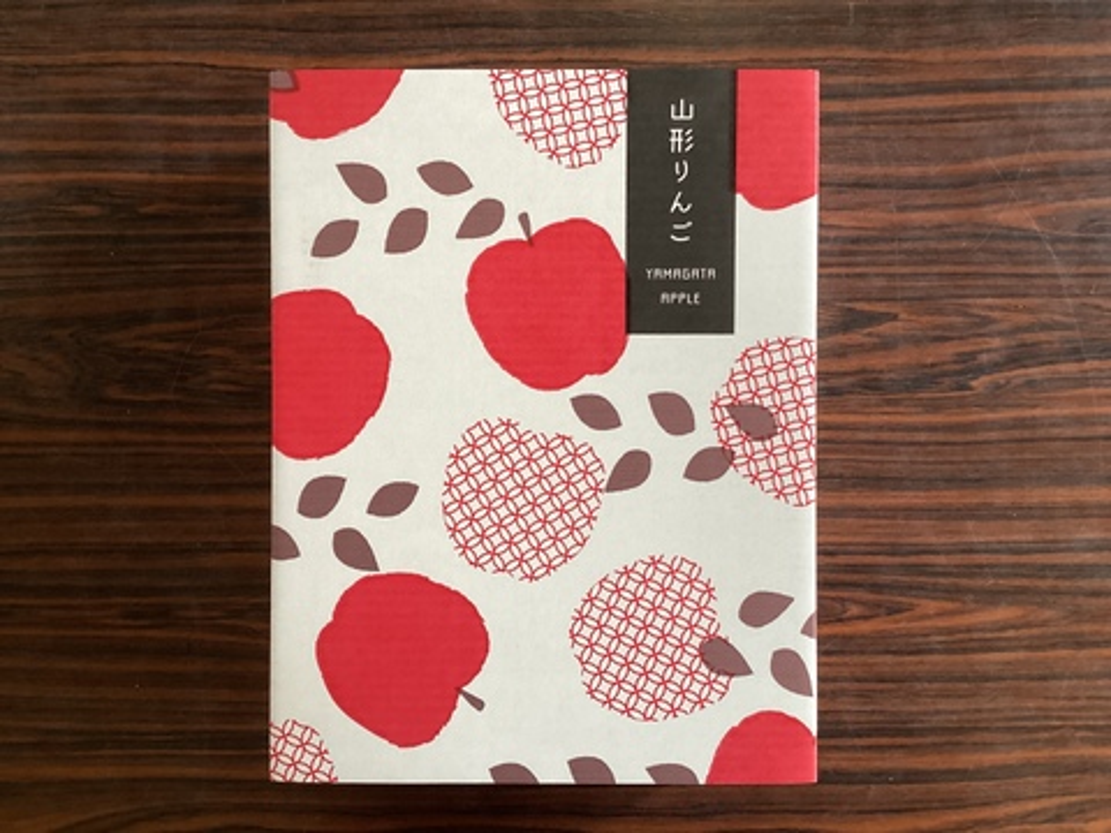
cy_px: 416
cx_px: 556
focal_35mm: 31
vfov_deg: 45.4
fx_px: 995
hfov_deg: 58.4
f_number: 2.4
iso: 160
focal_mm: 3.3
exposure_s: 1/50
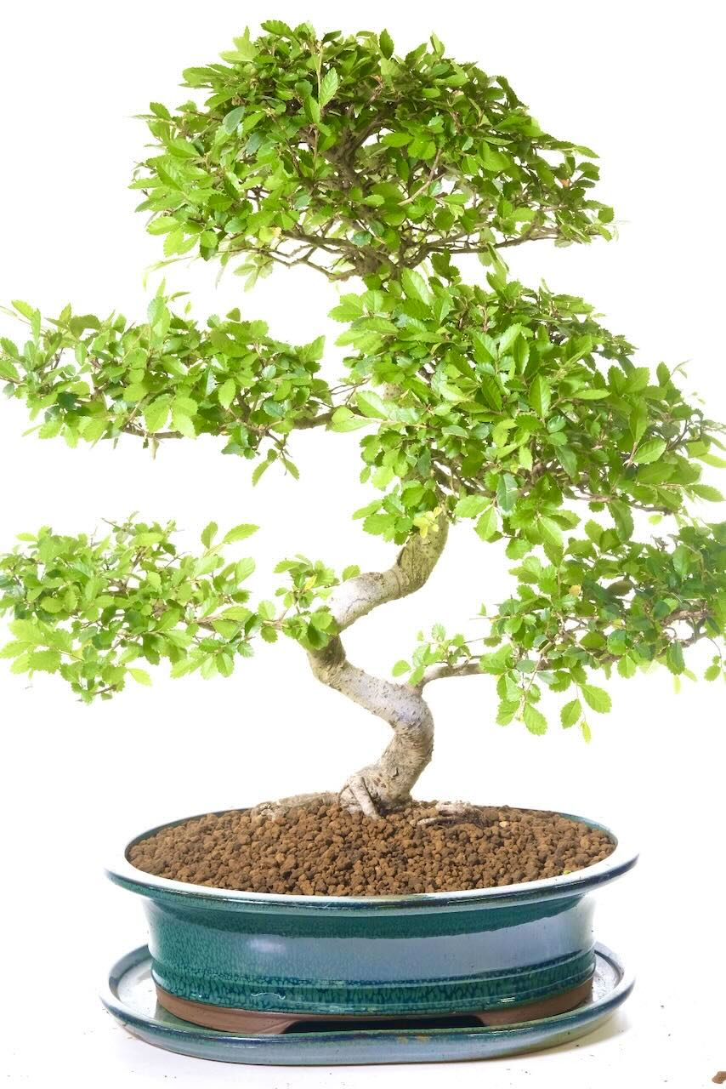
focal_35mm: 83
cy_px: 544
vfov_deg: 24.5
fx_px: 2509
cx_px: 363
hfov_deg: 16.5
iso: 2000
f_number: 13
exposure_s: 1/15
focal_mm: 55
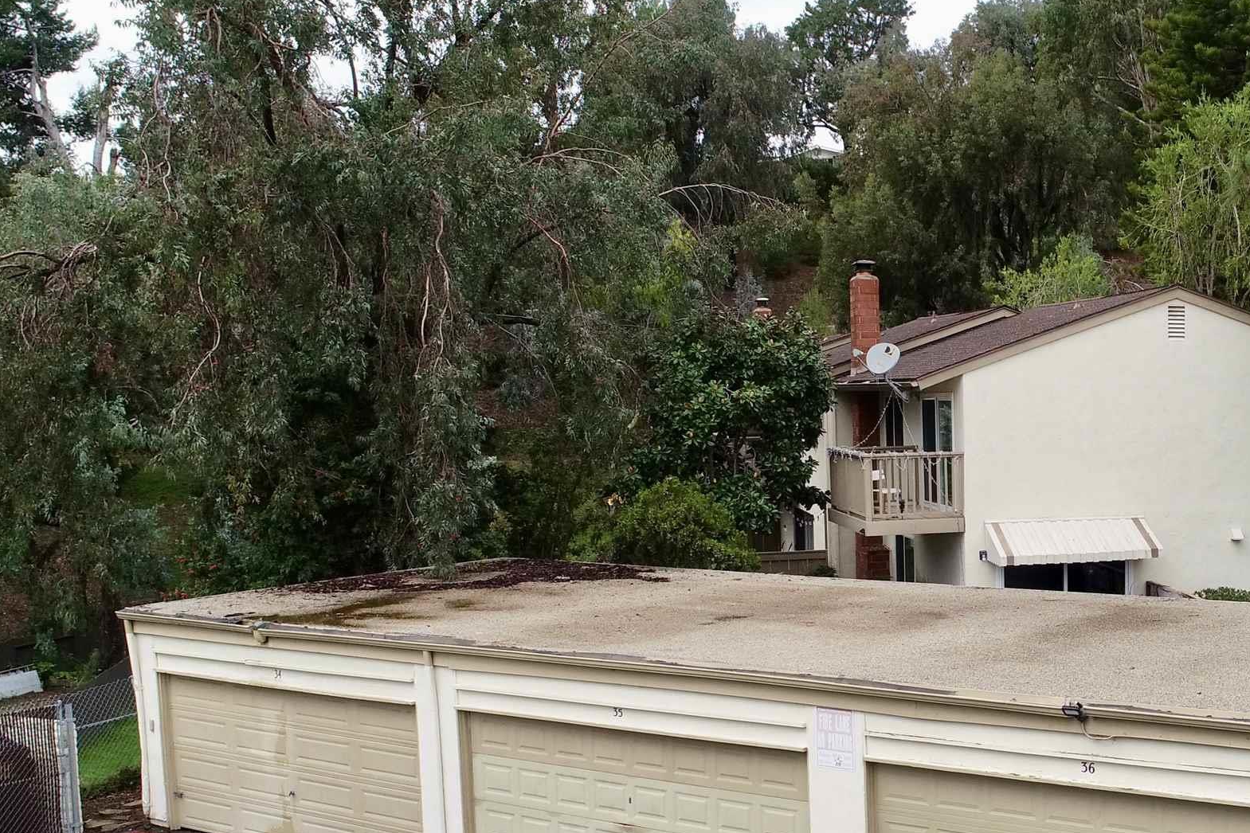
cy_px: 530
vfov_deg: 28.5
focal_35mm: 47
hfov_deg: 39.6
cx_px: 1068
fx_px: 1632
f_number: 5
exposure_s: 1/320
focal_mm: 8.8
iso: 200
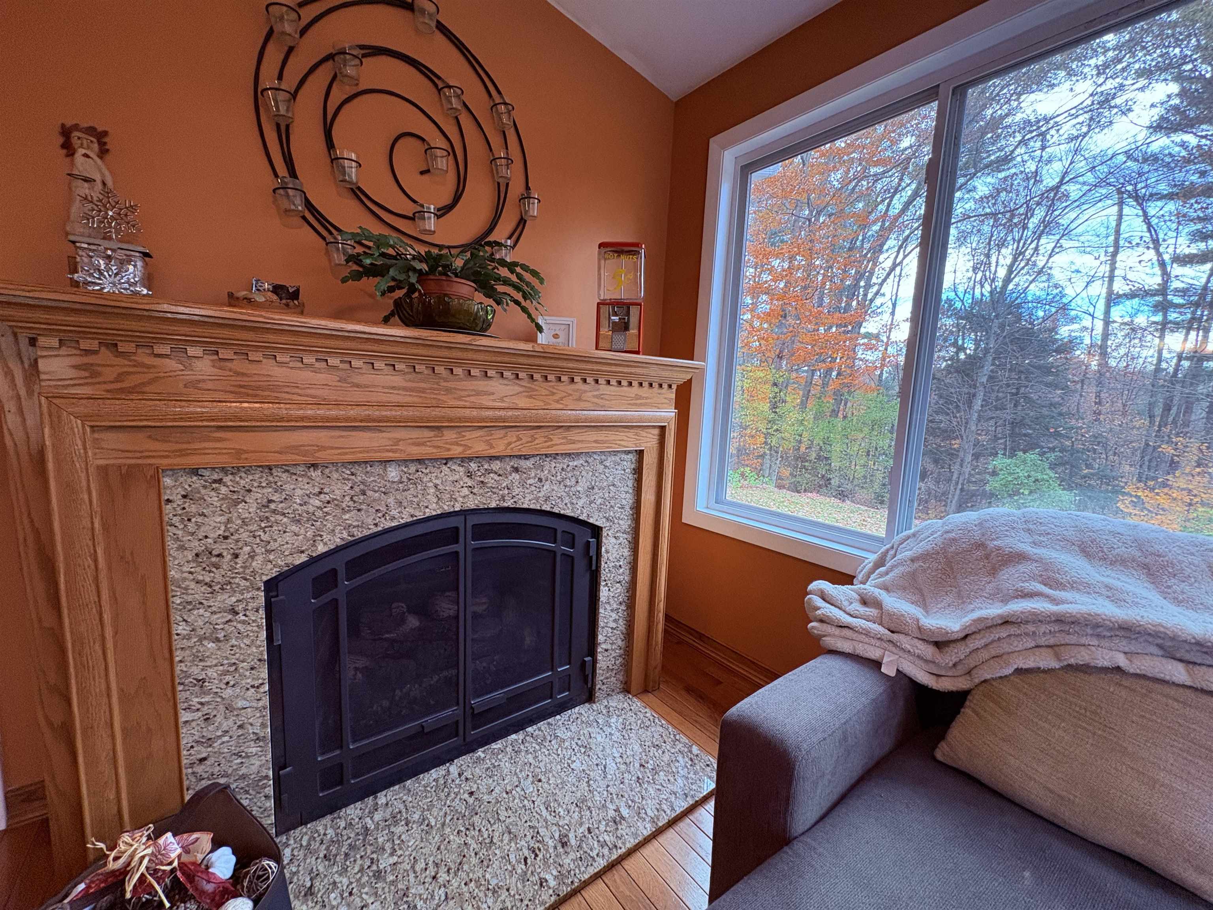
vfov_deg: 85.7
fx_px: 491
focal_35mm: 14
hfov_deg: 102.1
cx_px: 606
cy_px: 455
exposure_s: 1/120
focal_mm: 2.22
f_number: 2.2
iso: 200
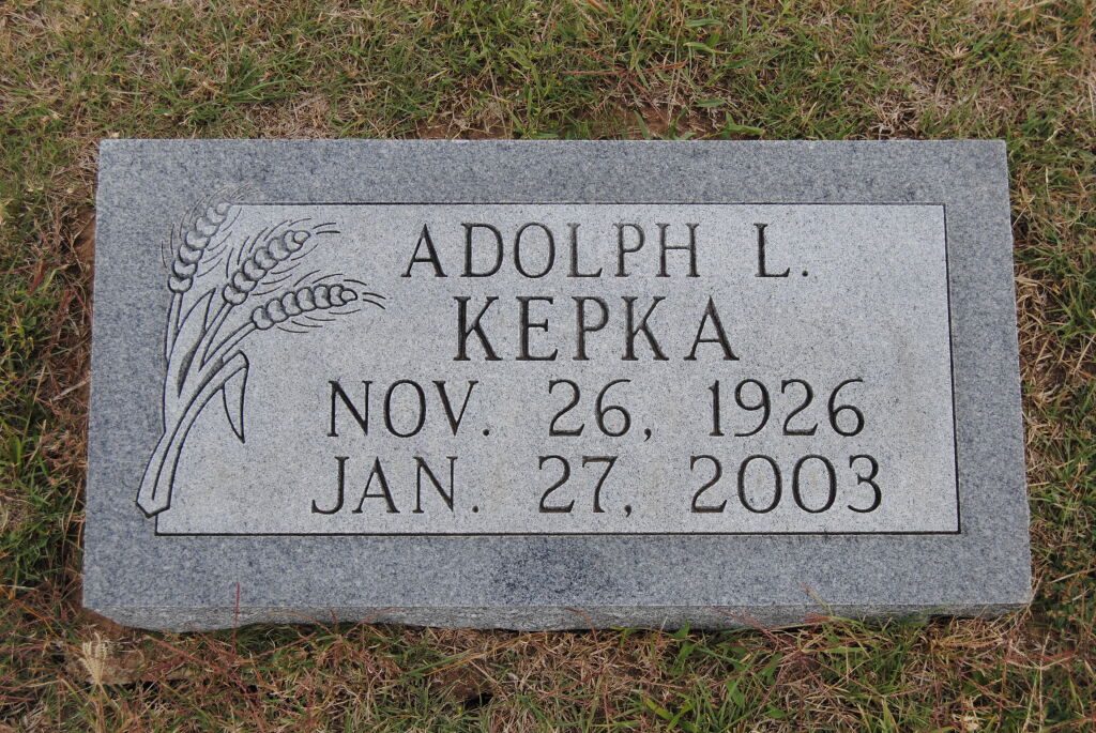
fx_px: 1600
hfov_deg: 37.8
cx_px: 548
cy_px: 366
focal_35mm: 52
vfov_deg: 25.8
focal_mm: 35
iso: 100
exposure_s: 1/250
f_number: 8
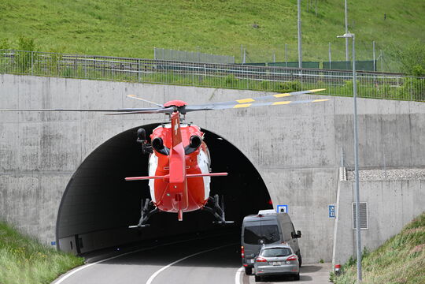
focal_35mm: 170
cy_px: 142
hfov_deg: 12.1
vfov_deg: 8.1
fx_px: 2007
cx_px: 212
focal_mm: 170
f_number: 8
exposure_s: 1/4000
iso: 1600
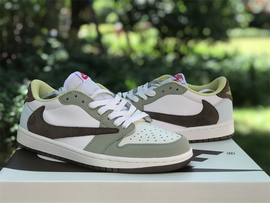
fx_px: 445
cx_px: 135
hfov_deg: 33.8
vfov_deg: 25.7
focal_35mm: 57
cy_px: 102
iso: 20
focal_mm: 6.6
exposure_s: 1/134
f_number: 2.8
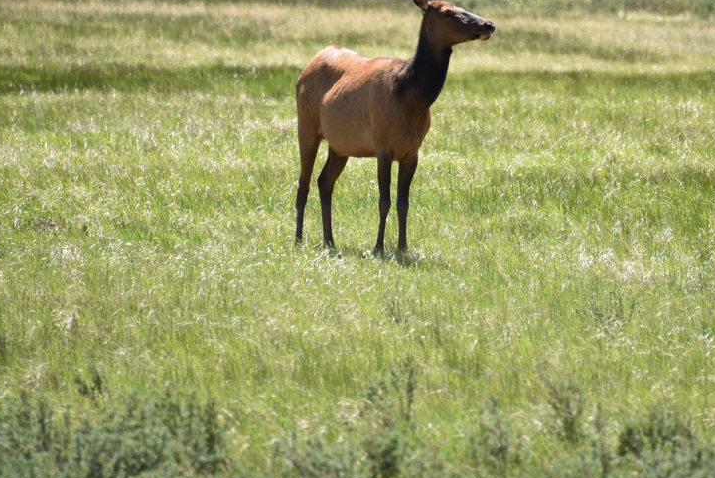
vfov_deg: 2.6
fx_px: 10592
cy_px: 112
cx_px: 449
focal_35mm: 533
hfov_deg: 3.9
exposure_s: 1/640
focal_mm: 300
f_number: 5.6
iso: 280
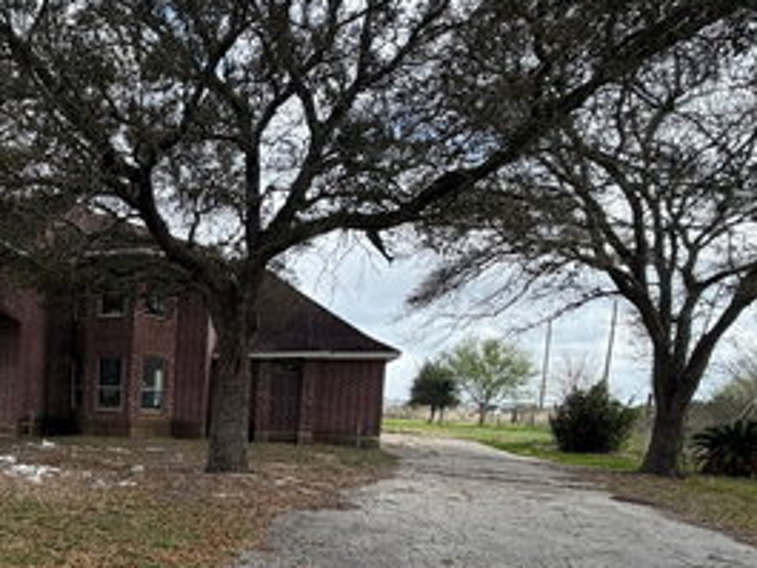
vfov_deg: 48.9
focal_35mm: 27
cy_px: 442
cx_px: 37
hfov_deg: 54.2
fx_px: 591
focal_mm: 2.22
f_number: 2.2
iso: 40
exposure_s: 1/658
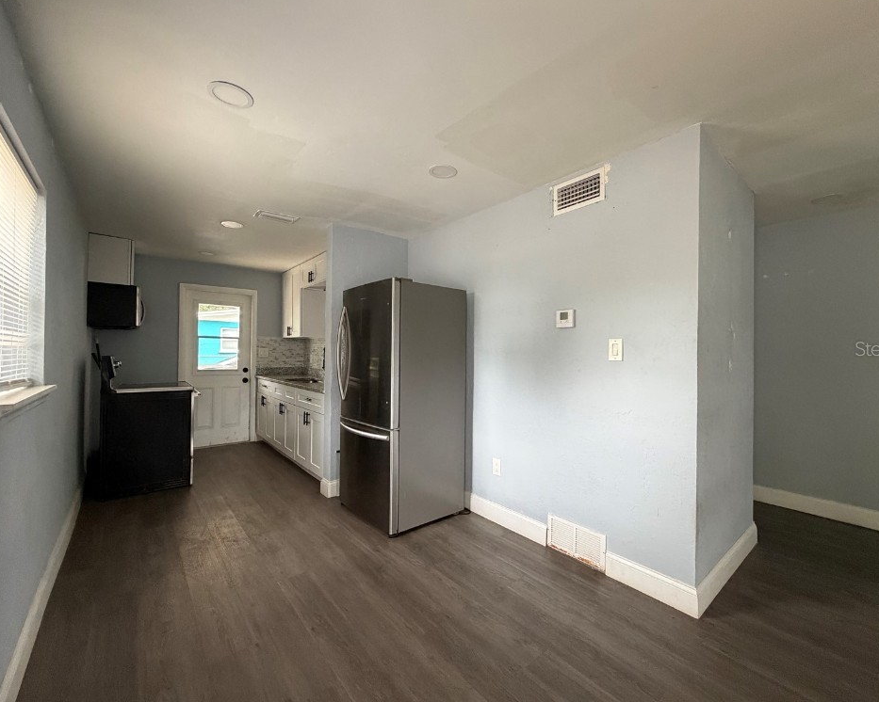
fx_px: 390
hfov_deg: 96.7
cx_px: 462
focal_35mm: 15
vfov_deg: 84.0
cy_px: 348
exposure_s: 1/60
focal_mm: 2.22
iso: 500
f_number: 2.2
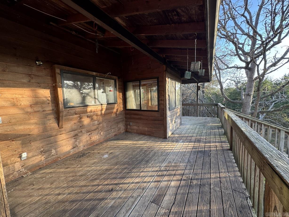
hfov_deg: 102.1
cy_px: 108
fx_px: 117
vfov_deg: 85.7
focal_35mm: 14
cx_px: 144
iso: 50
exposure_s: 1/99
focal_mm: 2.22
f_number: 2.2
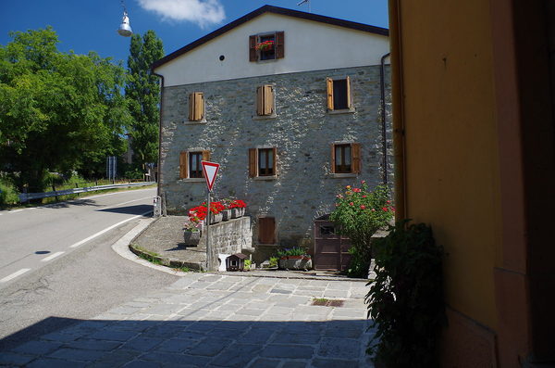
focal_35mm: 27
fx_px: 415
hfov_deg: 67.5
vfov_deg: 47.7
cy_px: 184
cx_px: 278
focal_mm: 18
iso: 100
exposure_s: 1/50
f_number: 9
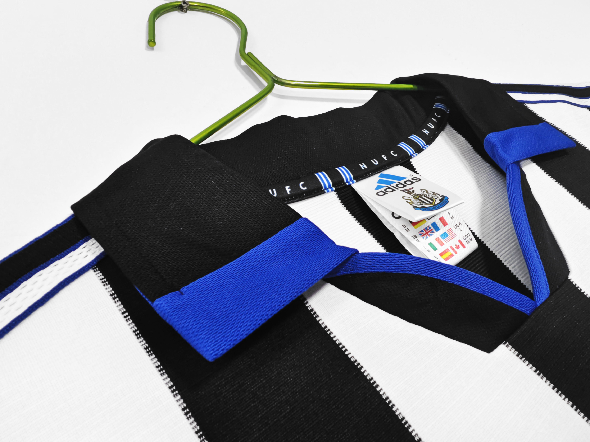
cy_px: 221
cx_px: 295
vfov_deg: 58.9
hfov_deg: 73.9
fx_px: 392
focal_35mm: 23
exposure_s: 1/60
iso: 306
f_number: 2.2
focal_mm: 2.59
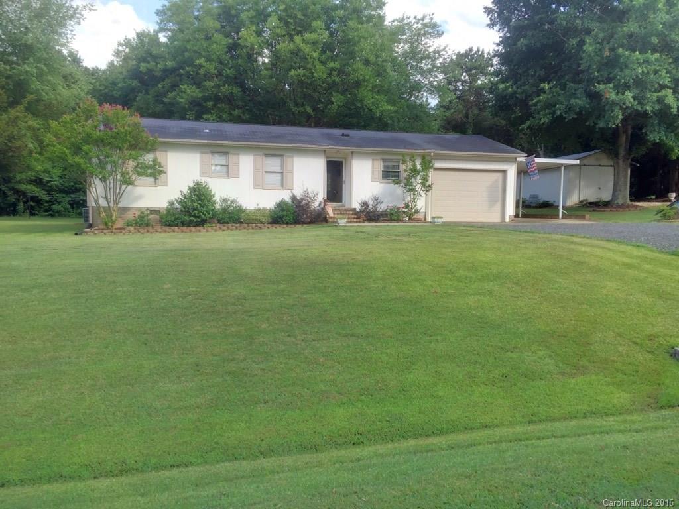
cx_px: 340
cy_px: 254
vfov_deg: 48.2
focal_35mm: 29
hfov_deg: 61.7
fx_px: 569
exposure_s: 1/455
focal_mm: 4.15
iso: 32
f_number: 2.2
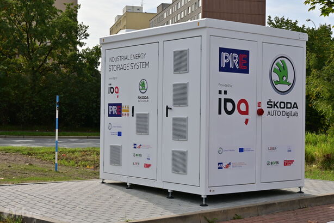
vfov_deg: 22.1
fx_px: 570
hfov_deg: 32.6
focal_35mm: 62
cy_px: 112
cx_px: 167
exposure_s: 1/400
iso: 100
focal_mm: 41
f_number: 10
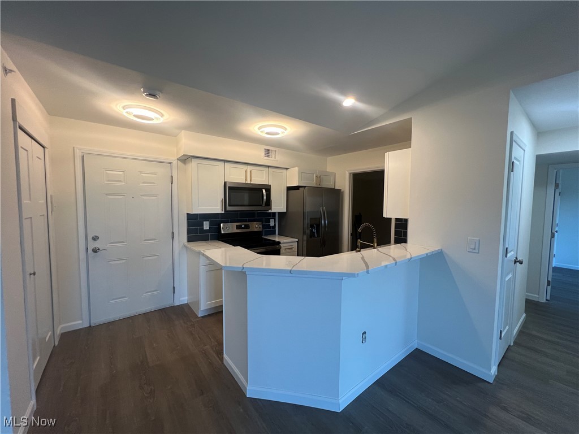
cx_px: 290
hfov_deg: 106.2
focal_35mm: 13
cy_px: 217
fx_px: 217
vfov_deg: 89.9
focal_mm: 1.57
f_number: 1.8
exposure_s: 1/120
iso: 160
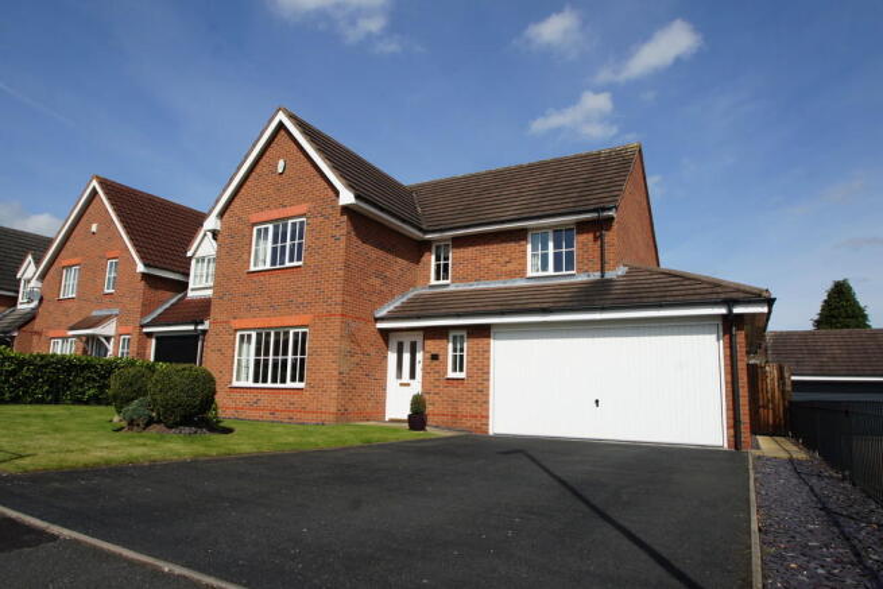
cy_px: 294
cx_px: 442
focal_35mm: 22
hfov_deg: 77.3
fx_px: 552
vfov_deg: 56.2
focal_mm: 15
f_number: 10
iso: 200
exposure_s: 1/320
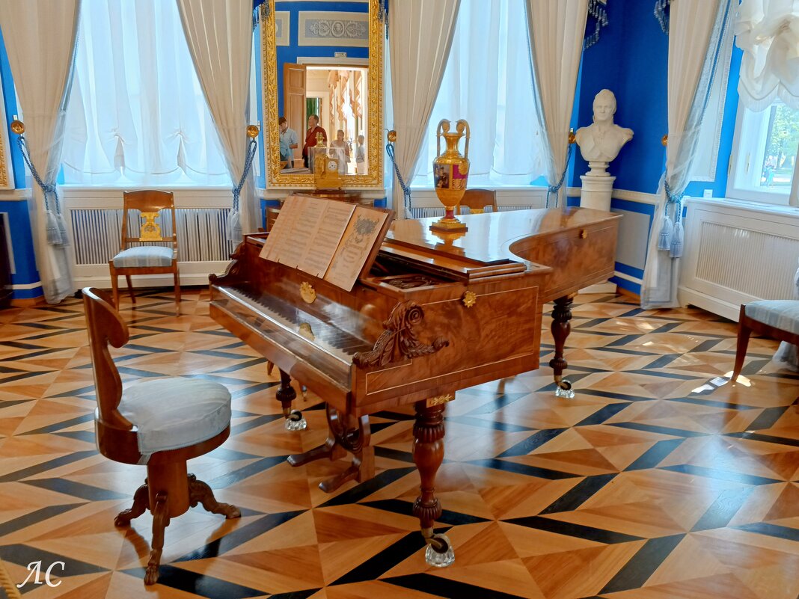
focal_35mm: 24
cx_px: 400
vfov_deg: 56.8
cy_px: 300
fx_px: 554
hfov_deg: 71.6
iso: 314
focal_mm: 4.09
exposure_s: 1/30
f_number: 1.6
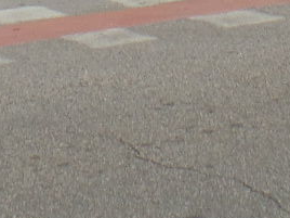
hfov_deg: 11.6
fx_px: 1424
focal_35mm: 170
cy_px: -495
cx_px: 185
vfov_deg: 7.4
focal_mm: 4.1
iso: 80
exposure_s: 1/500
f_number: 3.5
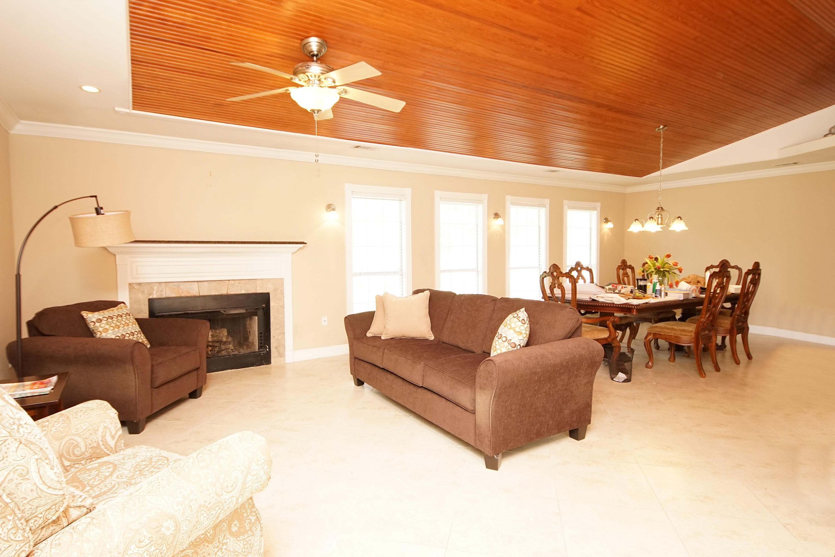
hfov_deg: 90.0
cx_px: 418
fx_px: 418
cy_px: 278
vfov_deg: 67.4
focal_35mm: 18
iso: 1600
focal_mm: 12
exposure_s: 1/160
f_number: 4.5
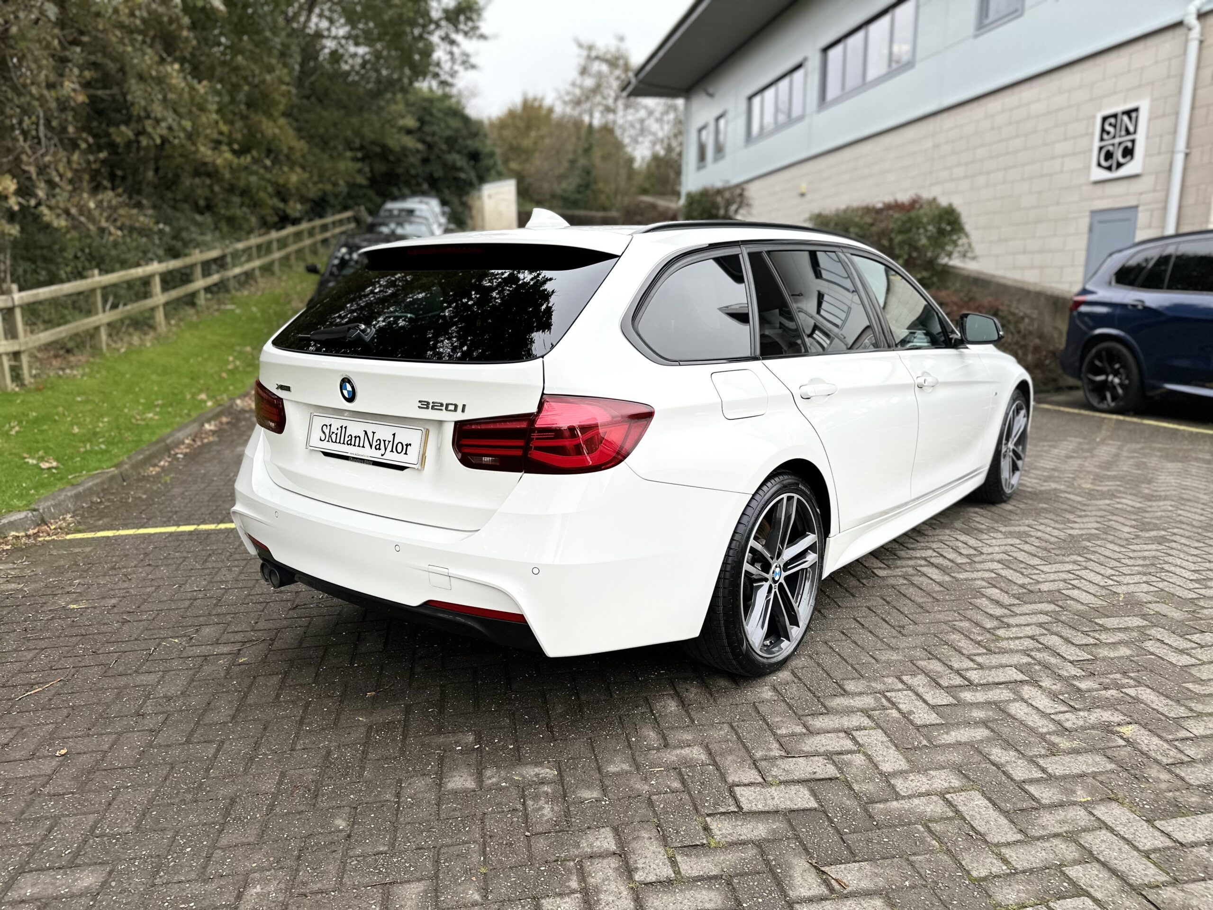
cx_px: 606
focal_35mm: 24
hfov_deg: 71.6
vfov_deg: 56.8
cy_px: 455
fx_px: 841
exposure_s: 1/260
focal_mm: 6.86
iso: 80
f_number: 1.78
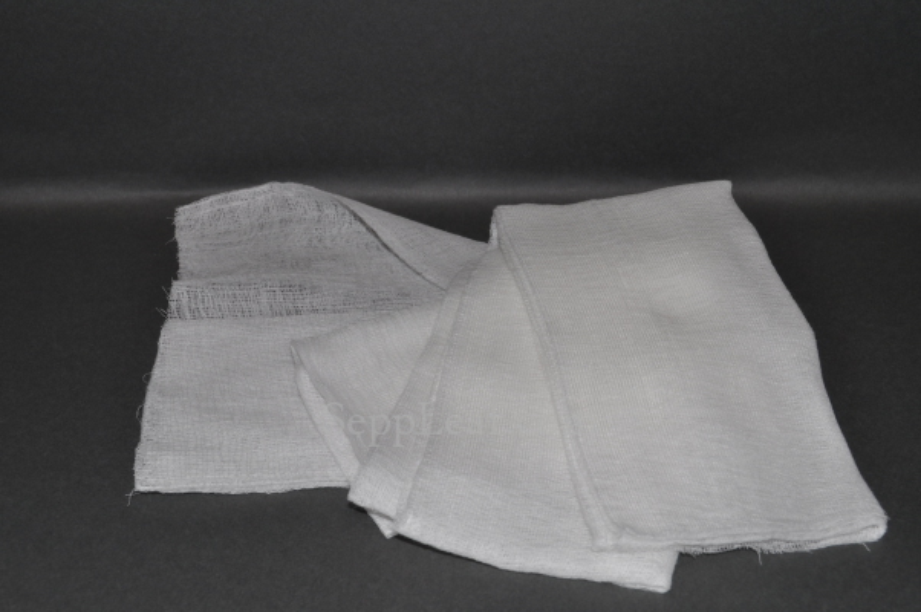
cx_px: 460
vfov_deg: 28.0
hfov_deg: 41.2
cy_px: 306
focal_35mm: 48
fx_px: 1227
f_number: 9
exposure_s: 1/160
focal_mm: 32
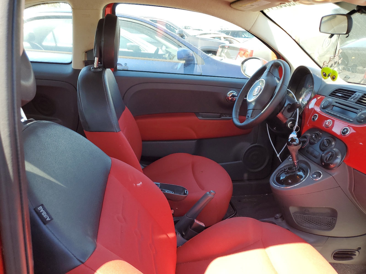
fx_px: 275
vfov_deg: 53.1
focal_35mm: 26
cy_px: 137
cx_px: 183
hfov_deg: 67.3
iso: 50
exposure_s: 1/213
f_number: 1.5
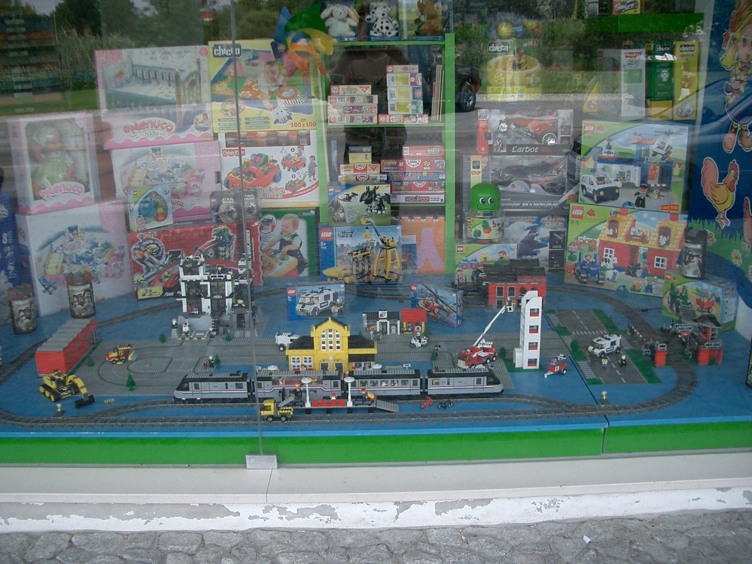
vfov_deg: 39.7
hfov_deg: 51.4
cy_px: 288
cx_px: 379
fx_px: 782
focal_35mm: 36
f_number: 2.6
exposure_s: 1/640
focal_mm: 5.8
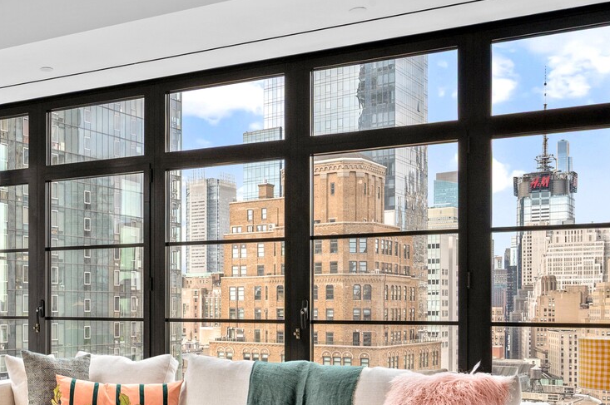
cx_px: 68
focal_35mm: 44
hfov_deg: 41.3
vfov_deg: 29.8
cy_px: 319
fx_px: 745
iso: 250
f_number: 13
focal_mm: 21.5
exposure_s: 1/8
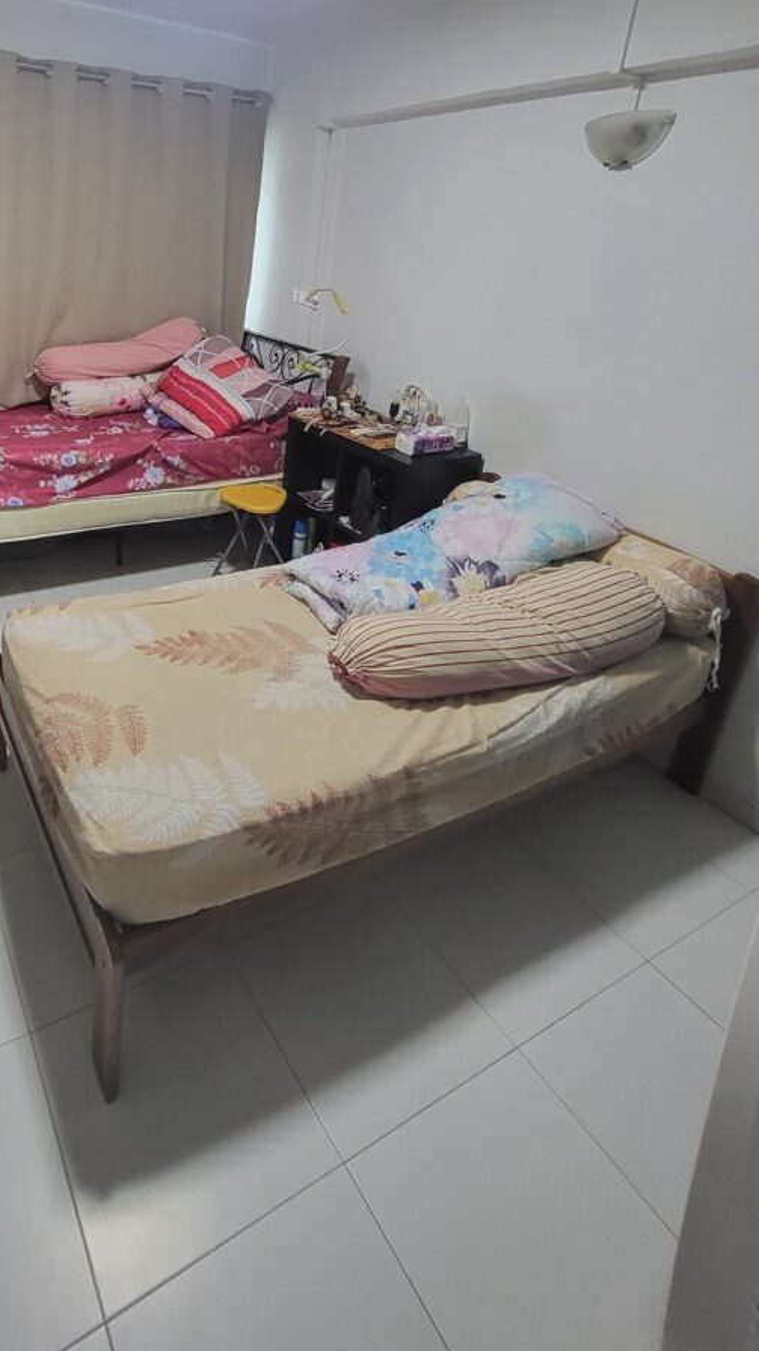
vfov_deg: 86.4
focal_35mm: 19
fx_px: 680
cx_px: 207
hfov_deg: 56.0
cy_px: 448
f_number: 2.2
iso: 320
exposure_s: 1/33
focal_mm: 1.74
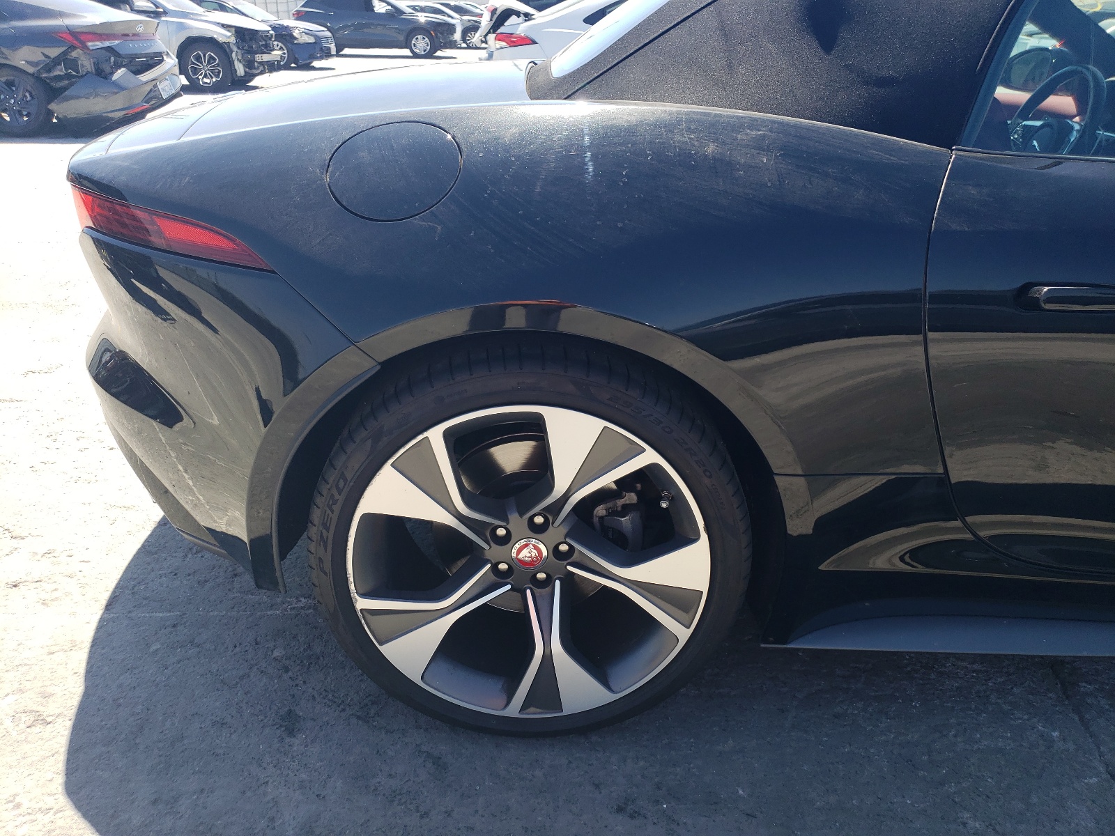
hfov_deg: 67.3
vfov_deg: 53.1
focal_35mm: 26
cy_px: 418
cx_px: 558
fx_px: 837
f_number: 1.5
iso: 50
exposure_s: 1/1000
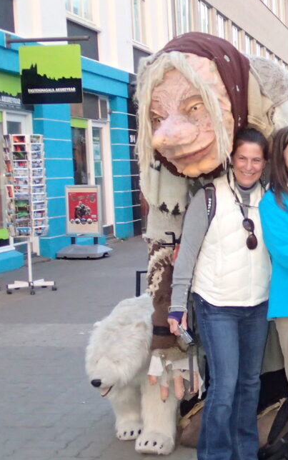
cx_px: 340
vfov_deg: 32.0
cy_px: 244
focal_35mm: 64
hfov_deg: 19.2
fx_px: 803
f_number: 2.7
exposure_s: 1/80
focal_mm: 6.86
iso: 800
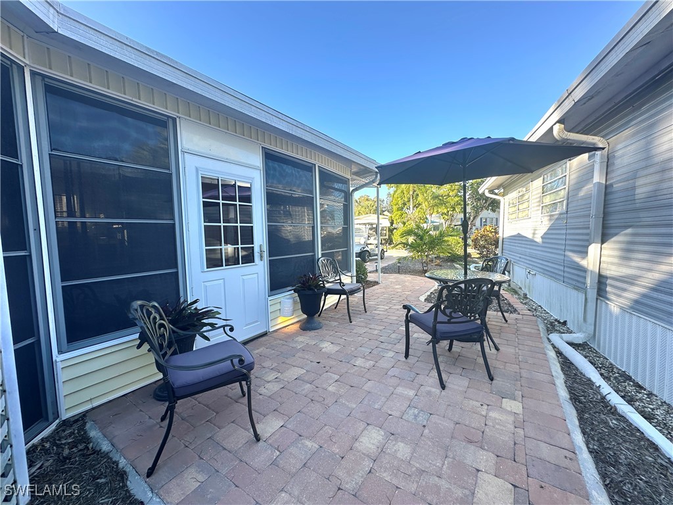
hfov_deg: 102.1
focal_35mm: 14
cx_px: 336
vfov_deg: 85.7
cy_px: 252
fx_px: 272
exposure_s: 1/268
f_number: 2.2
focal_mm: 2.22
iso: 40
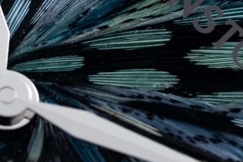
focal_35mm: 425
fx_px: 2869
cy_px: 30
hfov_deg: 4.9
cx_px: 115
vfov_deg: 3.2
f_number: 8
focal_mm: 90
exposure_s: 1/20
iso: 500
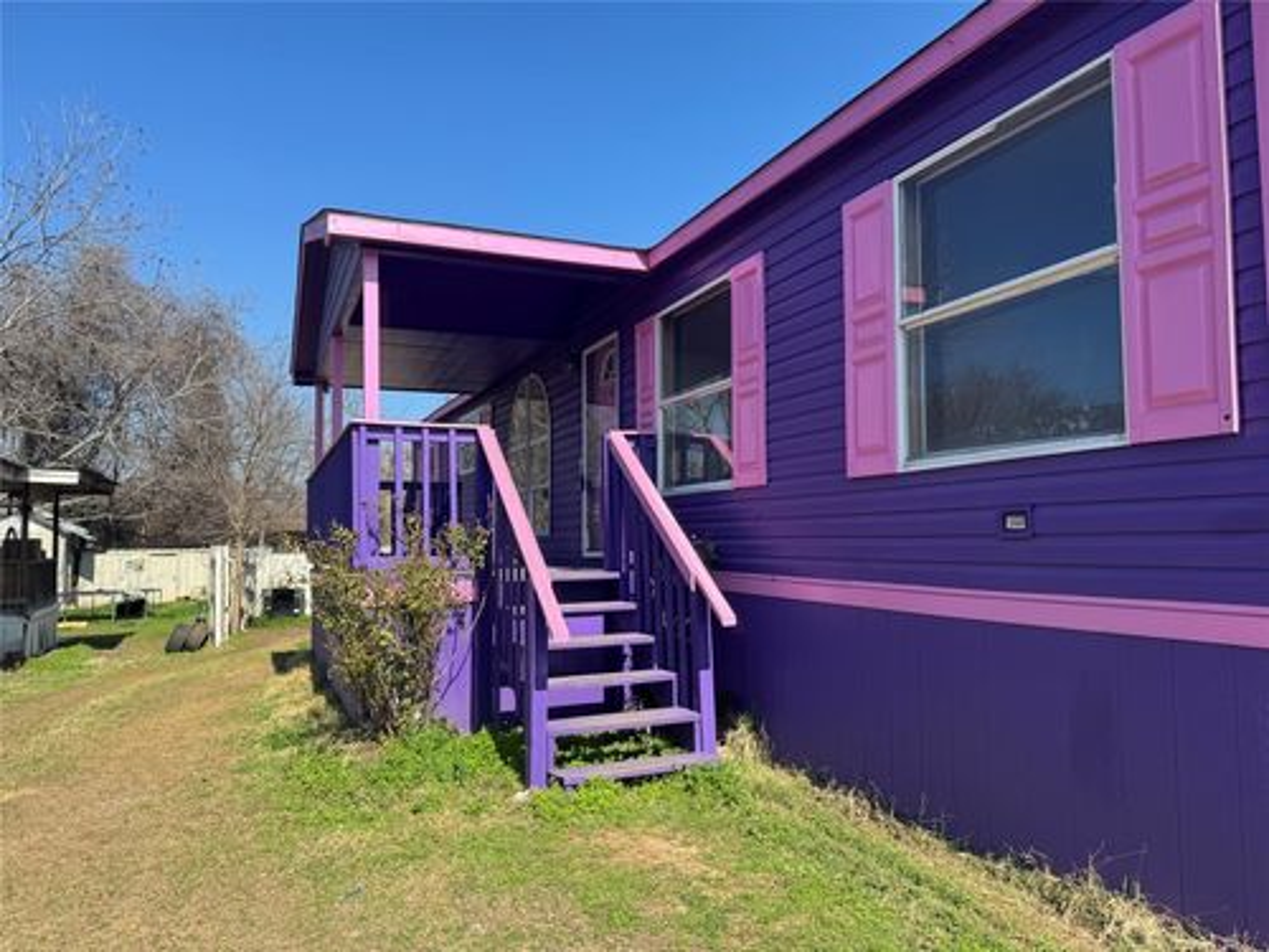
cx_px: 634
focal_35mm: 24
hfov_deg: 71.6
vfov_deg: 56.8
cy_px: 476
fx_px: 880
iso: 80
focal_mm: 6.76
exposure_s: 1/2710
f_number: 1.78
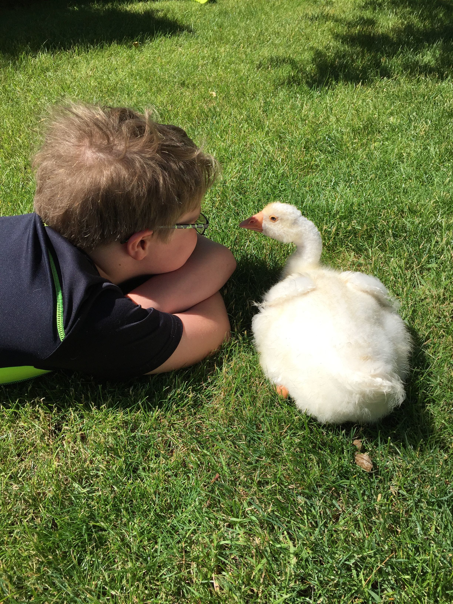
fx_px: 506
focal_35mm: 29
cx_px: 226
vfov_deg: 61.7
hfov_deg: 48.2
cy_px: 302
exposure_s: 1/2198
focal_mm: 4.15
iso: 32
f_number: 2.2
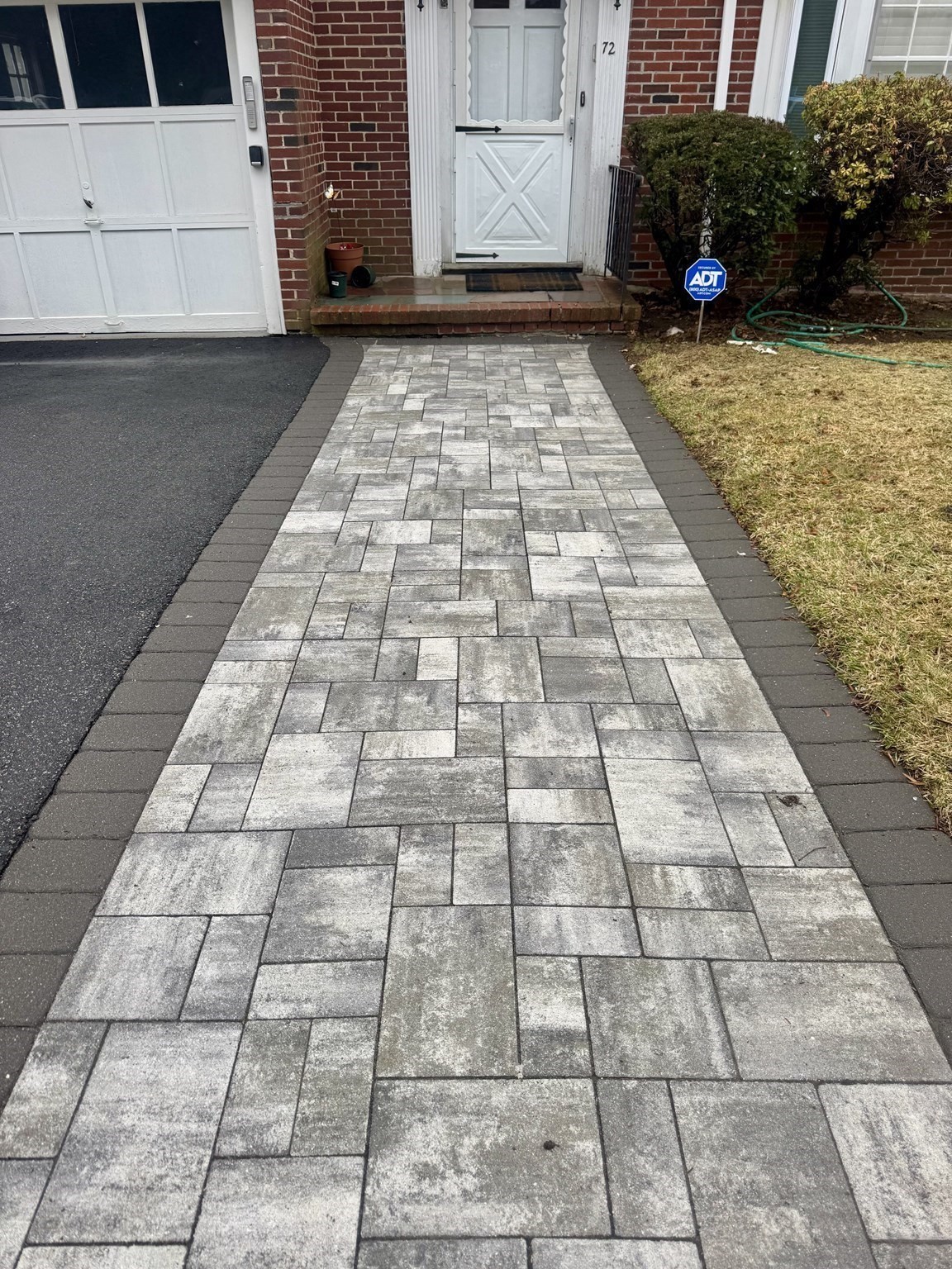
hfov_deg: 56.8
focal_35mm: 24
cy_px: 634
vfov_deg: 71.6
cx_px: 476
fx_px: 880
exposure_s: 1/900
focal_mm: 6.76
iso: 80
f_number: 1.78
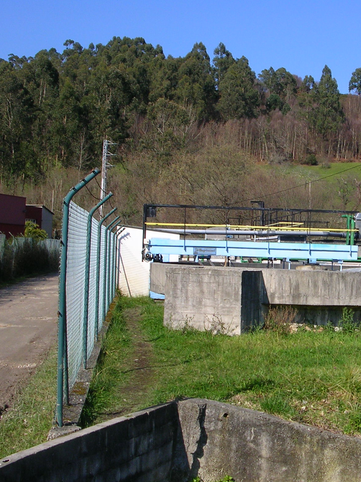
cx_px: 292
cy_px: 241
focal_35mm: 51
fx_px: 709
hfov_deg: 27.9
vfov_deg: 37.5
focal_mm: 5.8
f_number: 5.6
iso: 50
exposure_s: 1/331
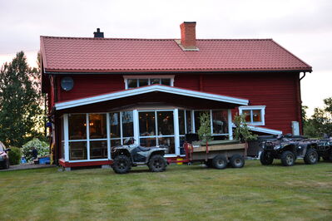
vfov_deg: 24.2
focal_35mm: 56
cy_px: 110
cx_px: 166
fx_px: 516
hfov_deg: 35.6
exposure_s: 1/30
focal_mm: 56
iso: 1800
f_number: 4.2
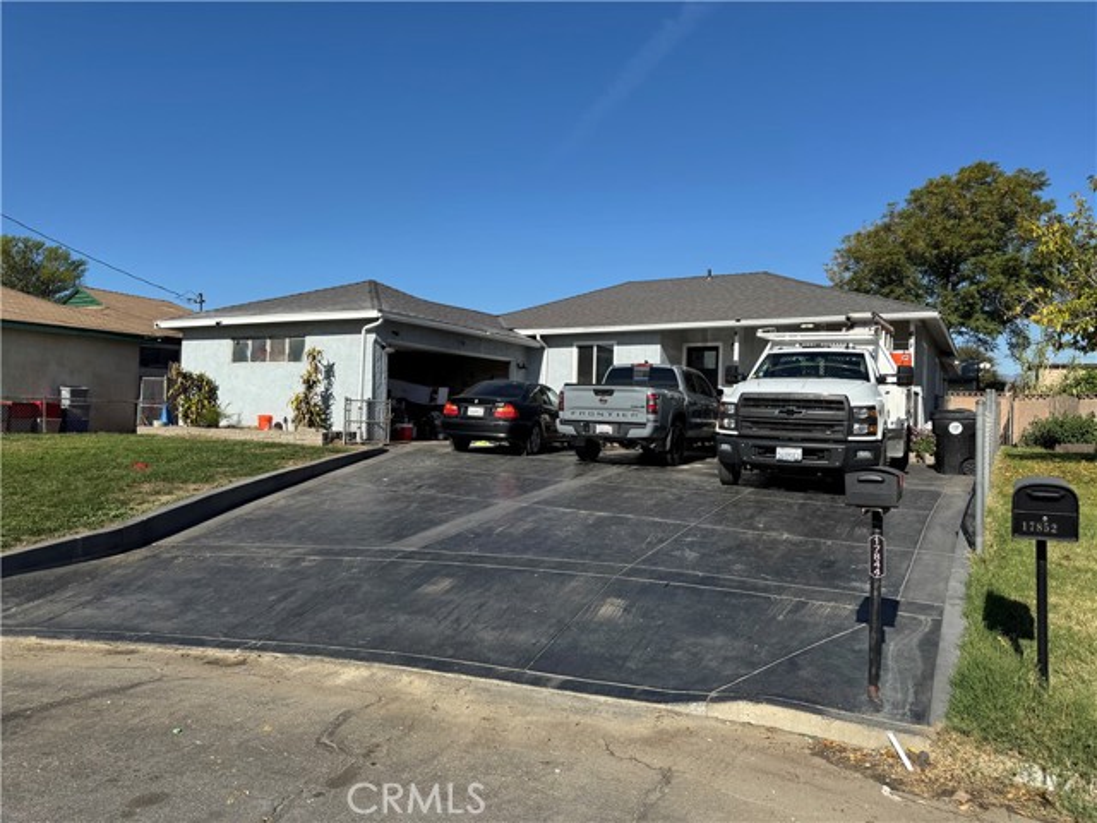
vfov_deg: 56.8
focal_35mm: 24
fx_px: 761
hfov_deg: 71.6
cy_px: 412
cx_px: 548
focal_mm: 6.76
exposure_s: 1/4950
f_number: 1.78
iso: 80
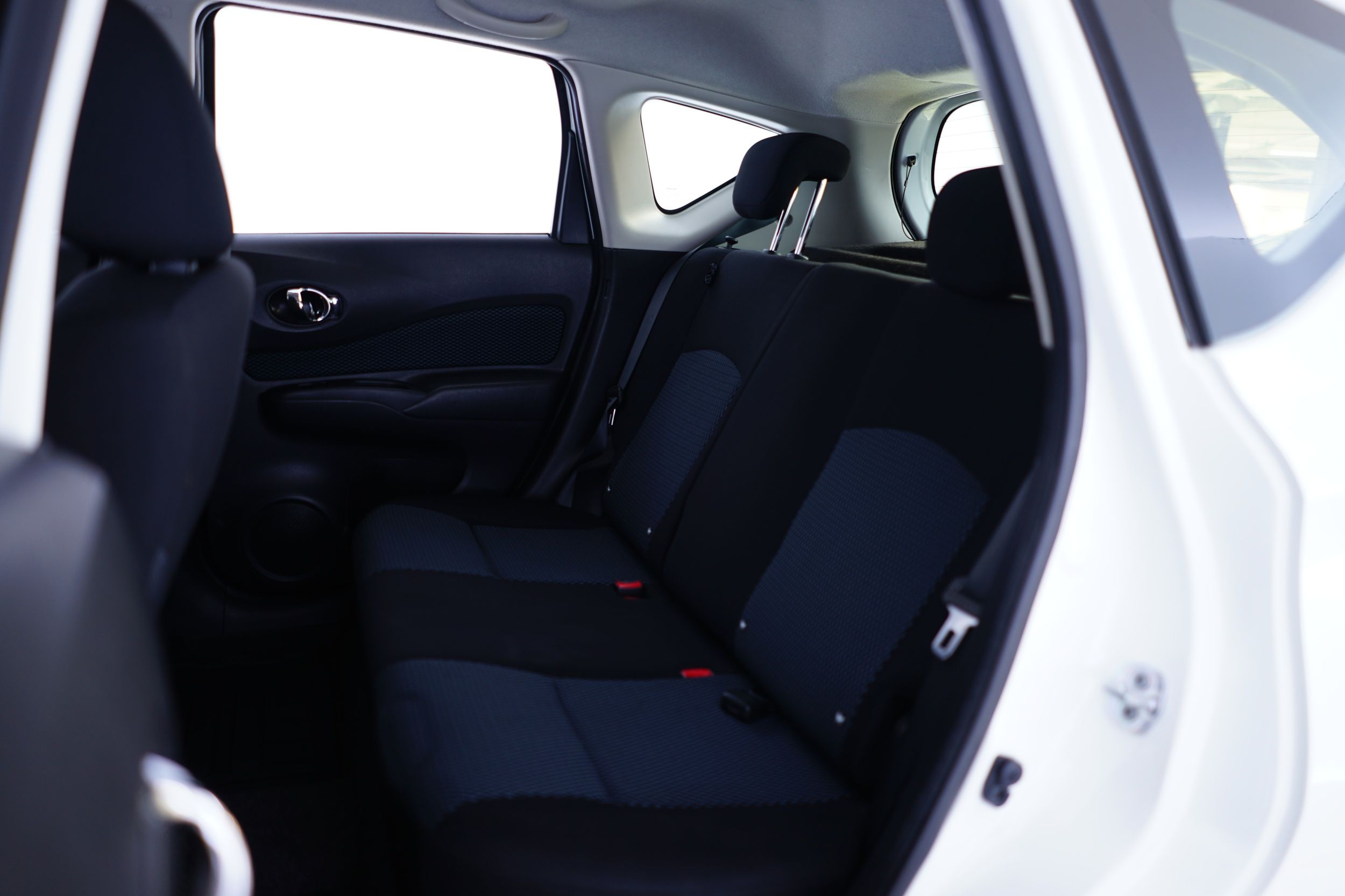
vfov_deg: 46.4
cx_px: 672
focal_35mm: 28
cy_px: 448
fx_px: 1046
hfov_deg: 65.5
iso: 100
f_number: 2
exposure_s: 1/4
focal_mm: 28
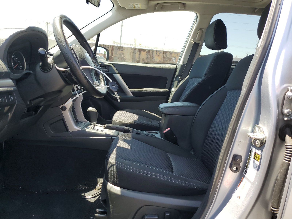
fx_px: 219
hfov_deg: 67.3
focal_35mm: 26
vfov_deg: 53.1
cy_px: 110
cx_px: 146
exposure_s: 1/370
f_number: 1.5
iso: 50
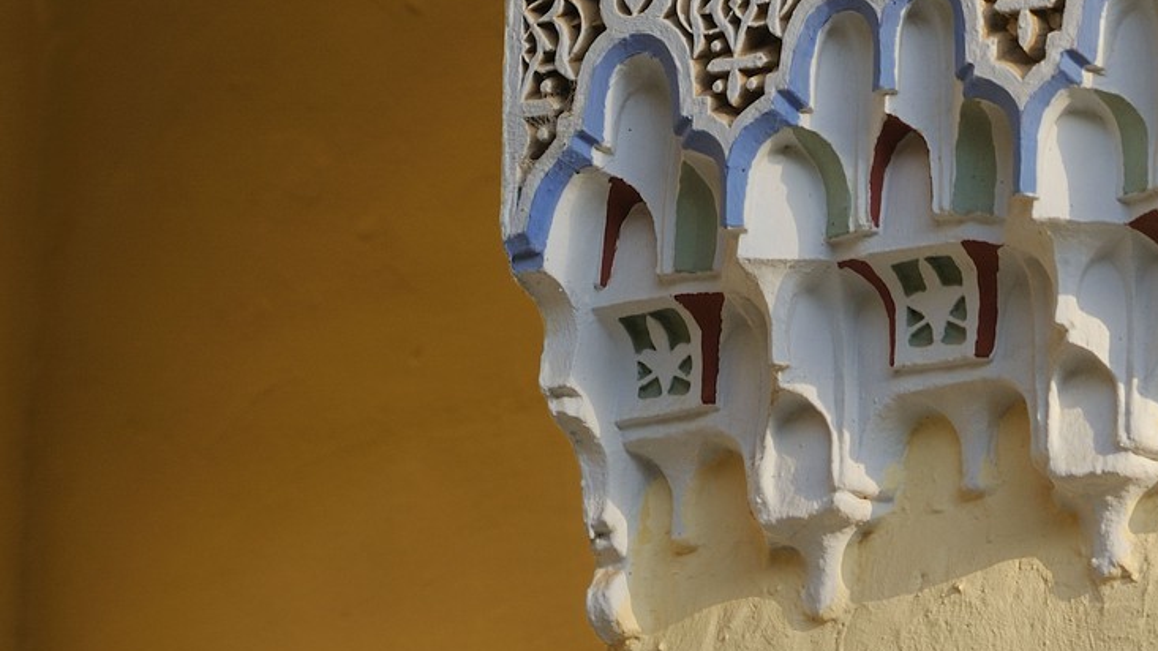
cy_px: -593
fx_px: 11236
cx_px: 779
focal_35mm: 366
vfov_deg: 3.3
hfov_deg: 5.9
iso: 200
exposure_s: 1/250
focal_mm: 160
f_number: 6.3
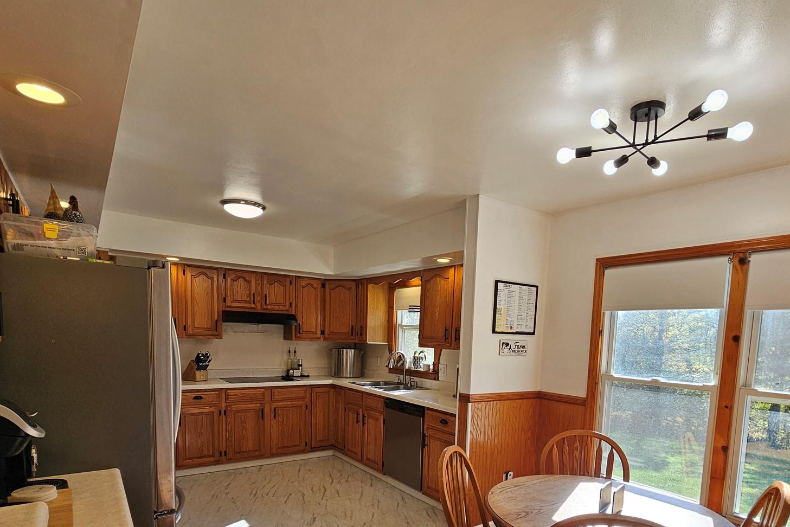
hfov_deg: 86.8
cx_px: 420
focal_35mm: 19
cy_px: 371
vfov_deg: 62.2
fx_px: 417
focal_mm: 2.2
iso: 50
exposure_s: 1/237
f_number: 2.2
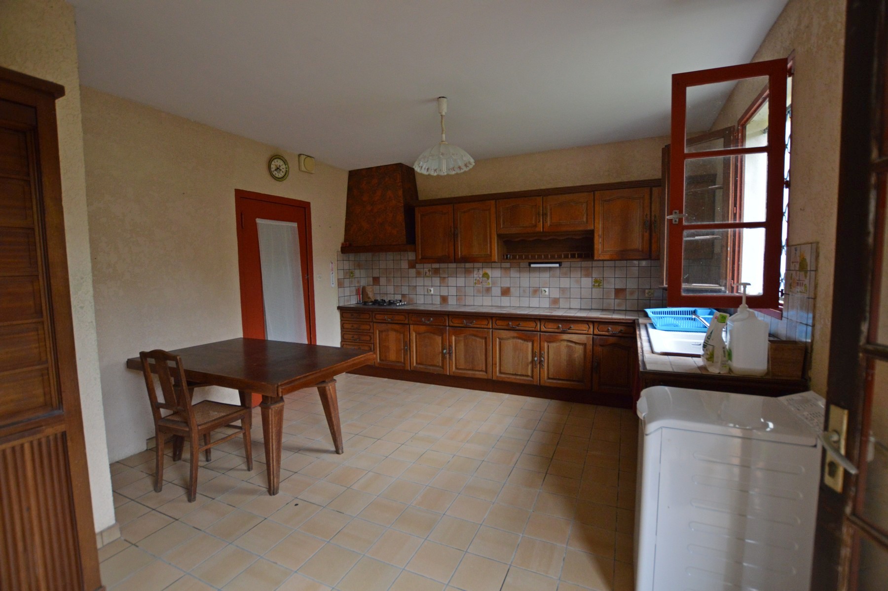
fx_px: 370
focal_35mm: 15
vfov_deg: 77.2
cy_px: 296
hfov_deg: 100.4
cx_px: 444
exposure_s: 1/60
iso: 1000
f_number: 3.5
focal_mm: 10
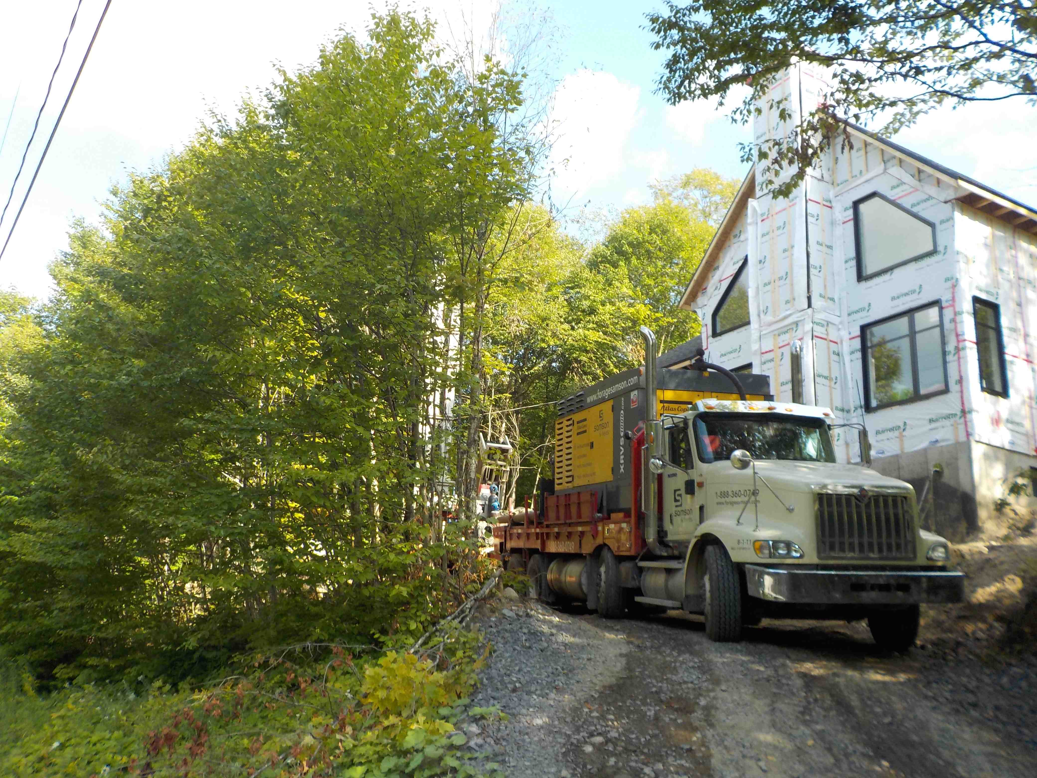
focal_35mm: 30
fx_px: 899
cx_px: 518
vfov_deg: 46.8
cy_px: 389
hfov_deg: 60.0
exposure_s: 1/250
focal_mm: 4.1
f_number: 3.3
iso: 125
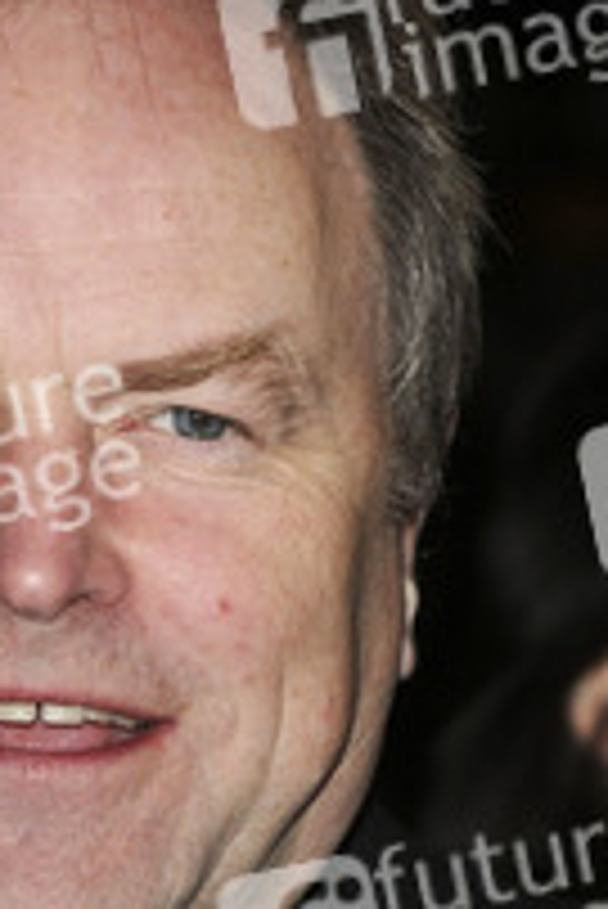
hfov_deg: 5.0
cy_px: 698
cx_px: 43
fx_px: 6904
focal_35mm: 273
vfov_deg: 7.5
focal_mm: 92
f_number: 5
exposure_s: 1/200
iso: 400
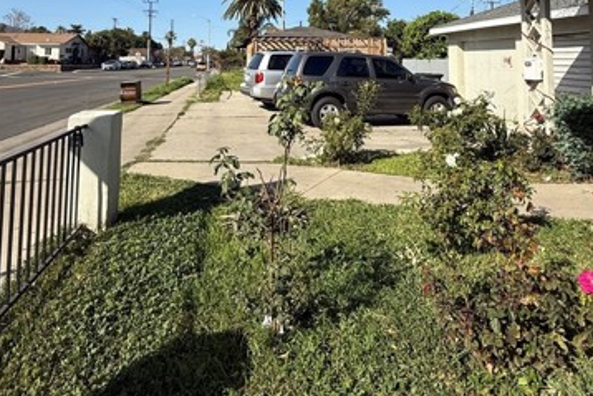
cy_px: 31
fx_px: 428
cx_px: 306
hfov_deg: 69.4
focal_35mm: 26
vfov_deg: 44.6
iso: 50
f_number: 2.2
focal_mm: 2.22
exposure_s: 1/2611
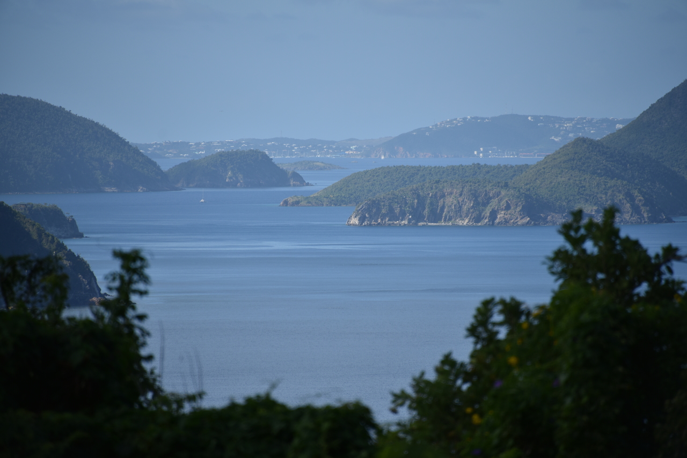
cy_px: 229
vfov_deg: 4.6
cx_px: 344
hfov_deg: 6.9
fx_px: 5726
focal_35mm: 300
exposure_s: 1/640
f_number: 6.3
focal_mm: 300
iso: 100
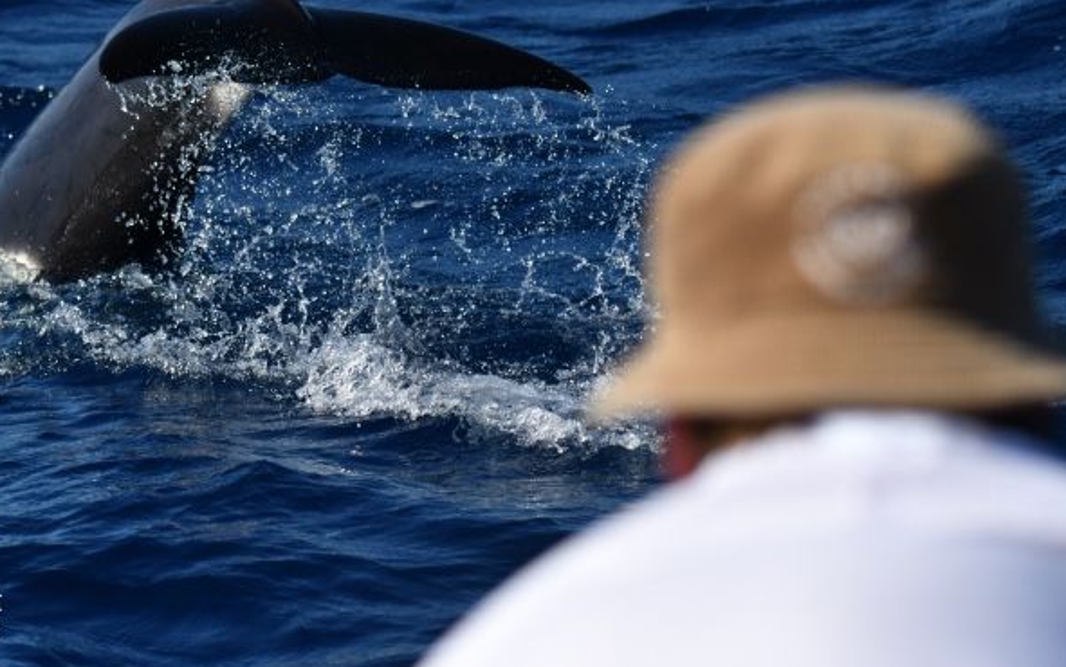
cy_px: 248
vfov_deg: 6.8
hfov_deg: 10.9
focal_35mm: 193
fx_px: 5610
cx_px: 471
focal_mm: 140
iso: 720
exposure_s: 1/8000
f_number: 5.6
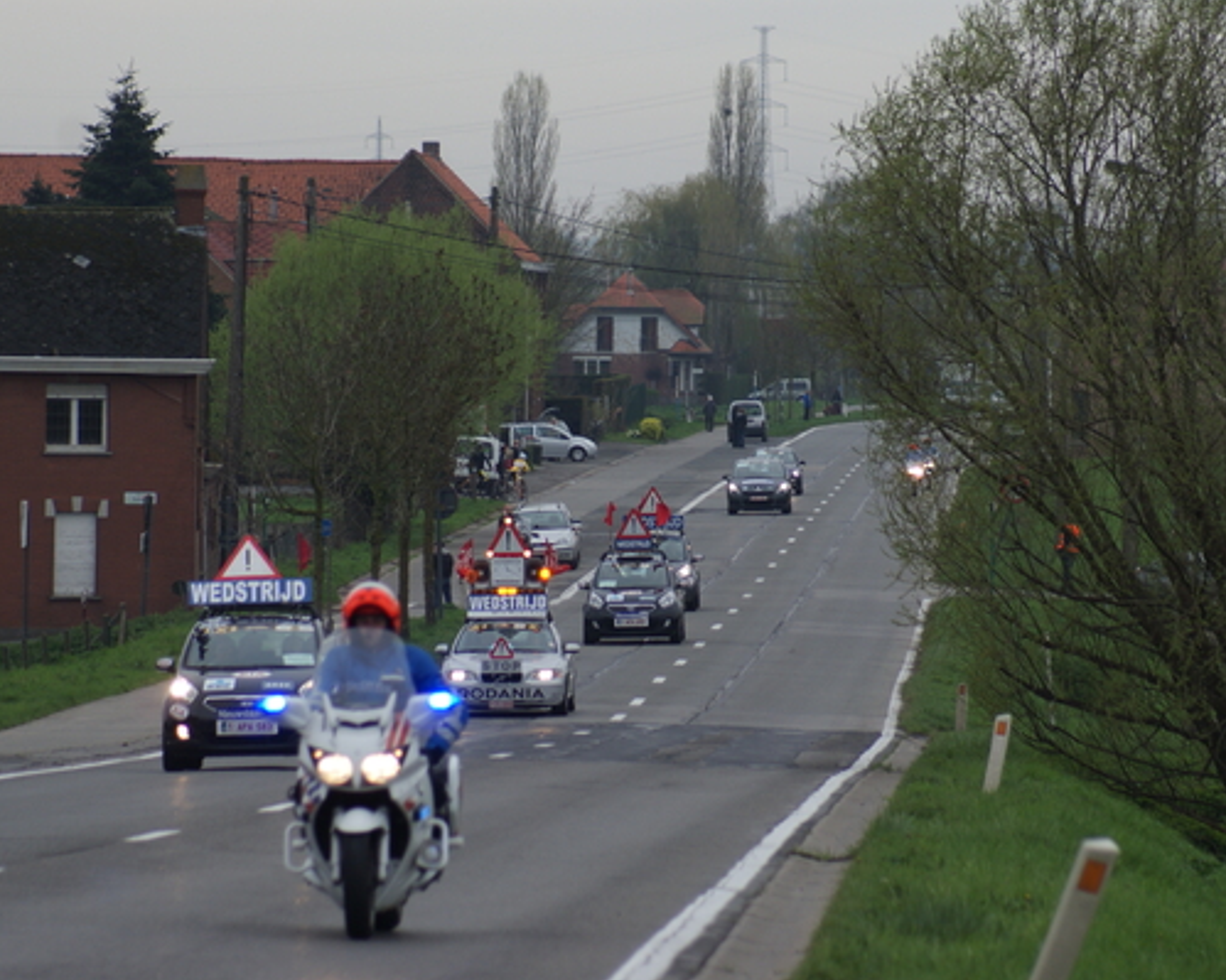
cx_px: 685
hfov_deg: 5.7
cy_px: 489
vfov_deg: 4.6
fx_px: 12298
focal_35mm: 339
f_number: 6.3
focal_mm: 200
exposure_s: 1/320
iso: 125
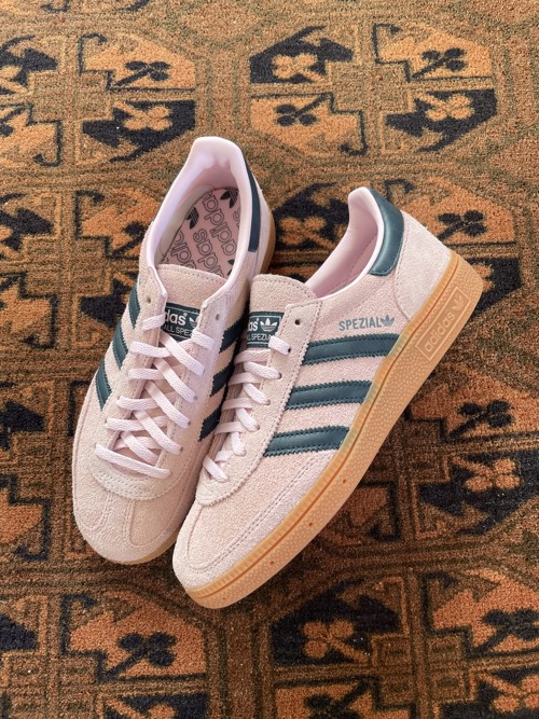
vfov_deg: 67.3
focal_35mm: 26
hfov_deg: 53.0
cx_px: 270
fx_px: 540
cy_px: 360
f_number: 1.6
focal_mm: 4.2
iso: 125
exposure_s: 1/121
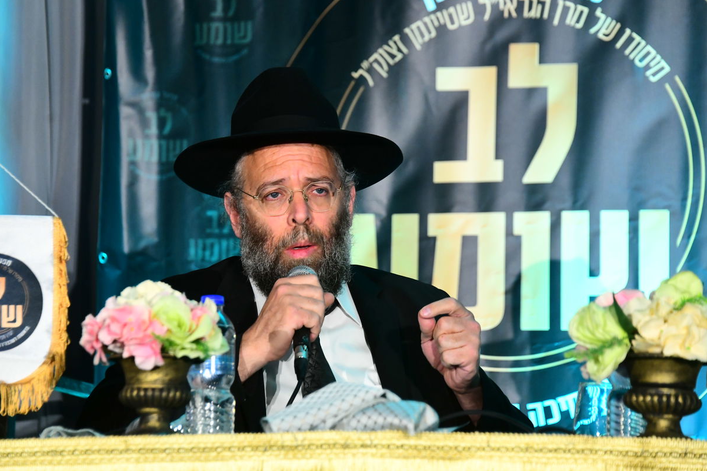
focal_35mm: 198
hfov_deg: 10.4
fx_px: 3888
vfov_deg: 6.9
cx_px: 305
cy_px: 201
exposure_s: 1/125
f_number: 5.6
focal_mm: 170
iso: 3200
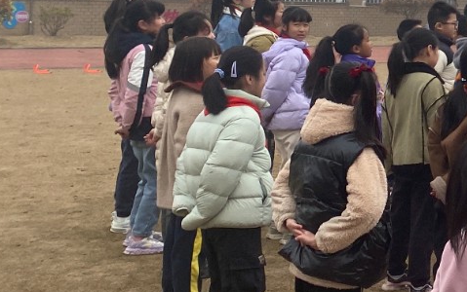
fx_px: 1172
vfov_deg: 14.1
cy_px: 18
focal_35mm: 92
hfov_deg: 19.0
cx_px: 751
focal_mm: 4.25
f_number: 1.8
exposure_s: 1/890
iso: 32
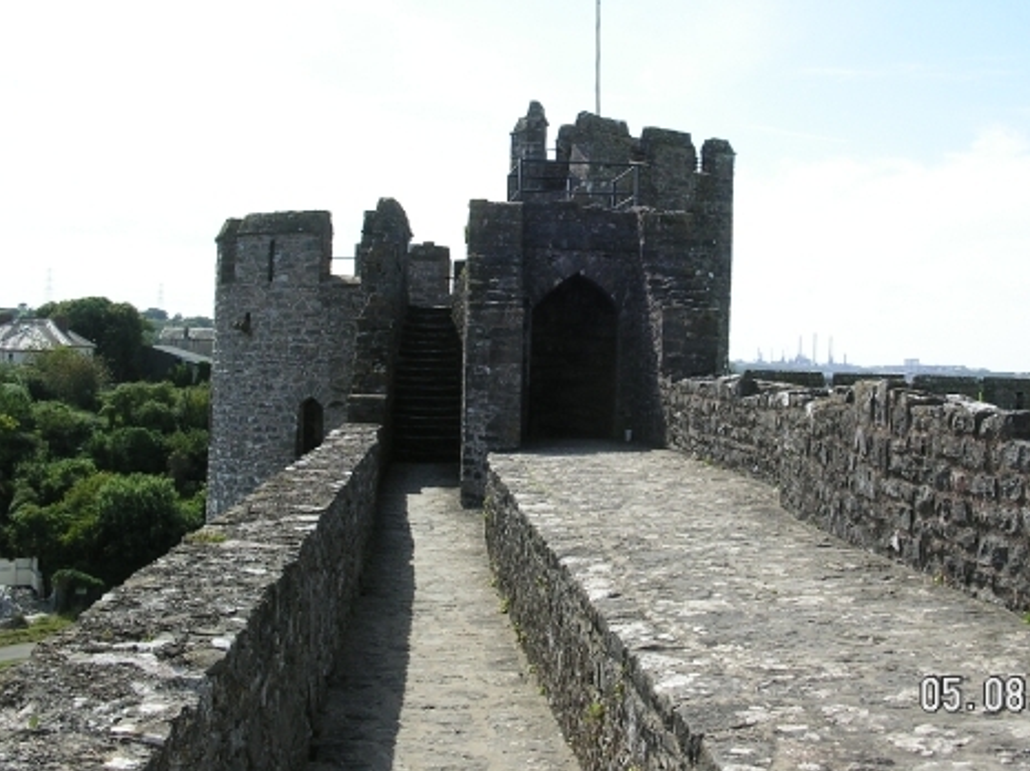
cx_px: 576
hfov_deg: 38.9
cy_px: 294
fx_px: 1457
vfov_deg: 29.5
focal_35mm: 49
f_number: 5.6
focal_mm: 7.8
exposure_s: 1/750
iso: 100
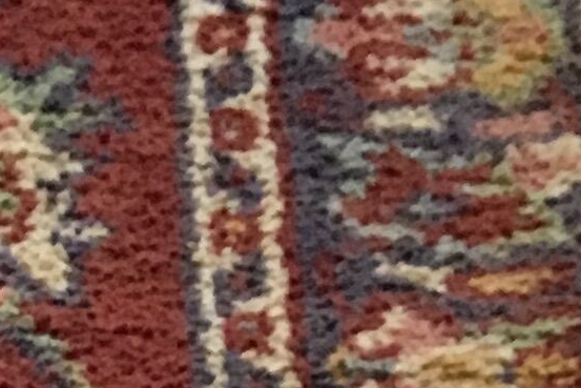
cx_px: -315
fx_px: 3551
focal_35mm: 220
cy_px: 1836
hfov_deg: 9.1
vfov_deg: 5.2
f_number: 2.2
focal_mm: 4.15
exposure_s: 1/33
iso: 160
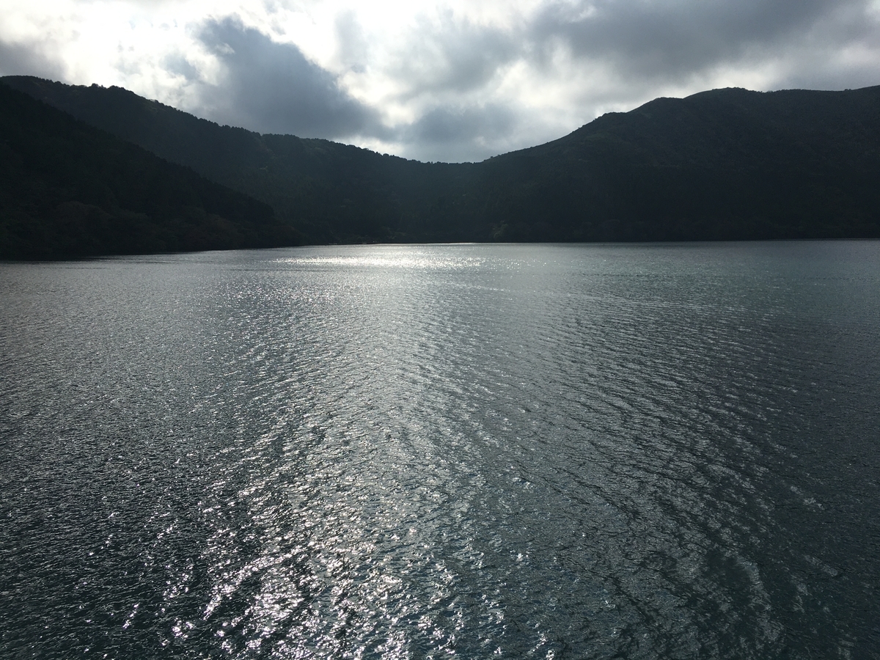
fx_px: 737
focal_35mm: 29
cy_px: 330
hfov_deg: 61.7
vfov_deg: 48.2
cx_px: 440
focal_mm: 4.15
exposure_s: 1/3077
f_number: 2.2
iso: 25
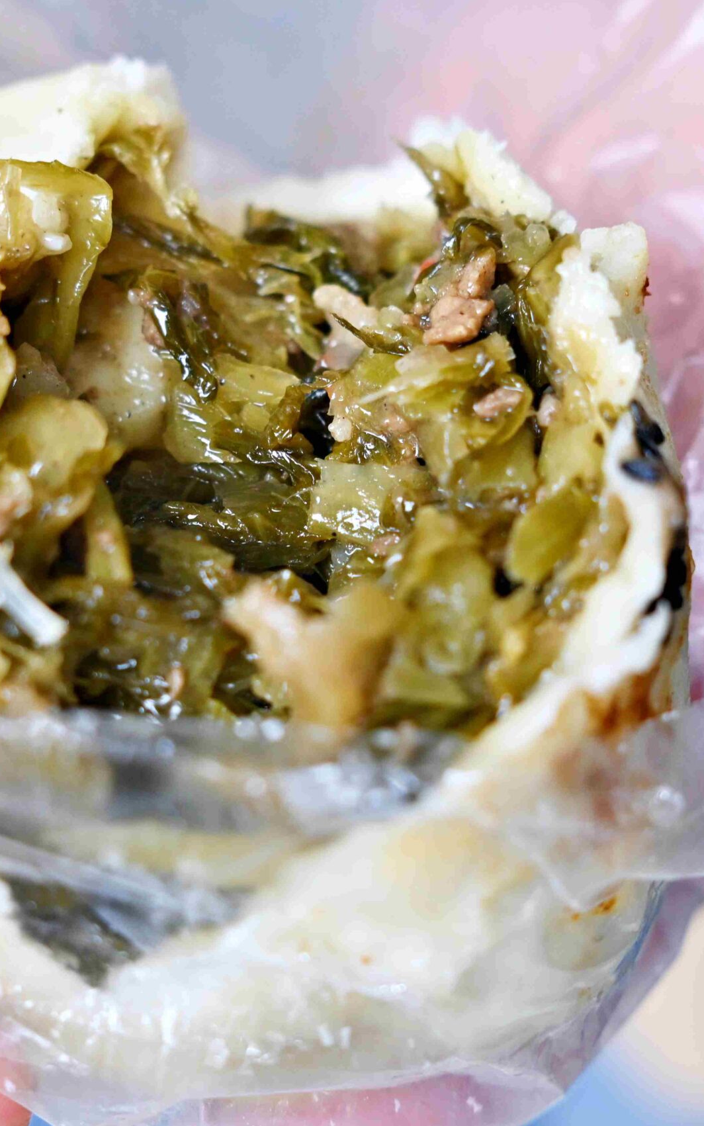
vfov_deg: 18.1
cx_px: 376
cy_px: 563
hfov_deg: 11.4
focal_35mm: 115
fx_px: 3530
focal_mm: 50
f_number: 3.2
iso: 360
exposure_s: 1/160
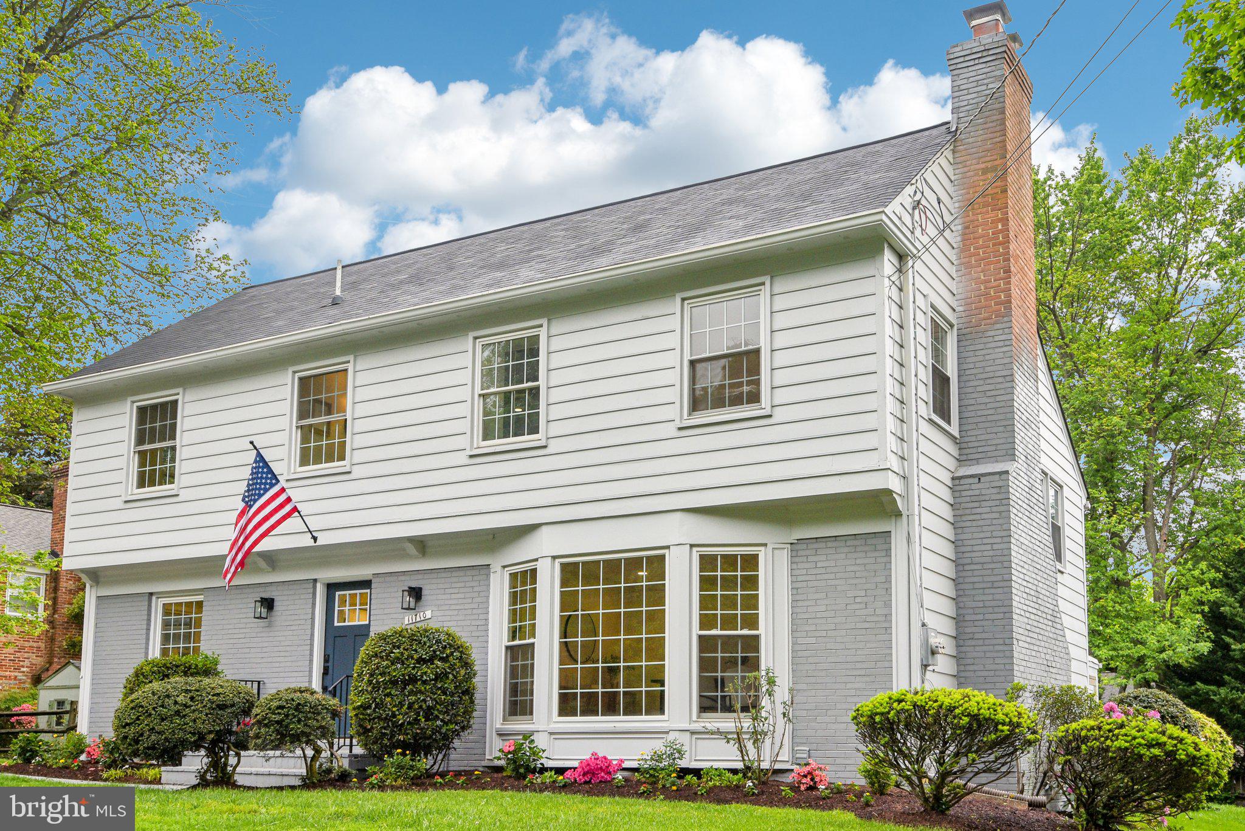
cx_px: 622
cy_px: 416
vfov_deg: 37.9
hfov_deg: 54.4
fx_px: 1211
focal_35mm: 35
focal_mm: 35
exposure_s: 1/320
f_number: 8
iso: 400
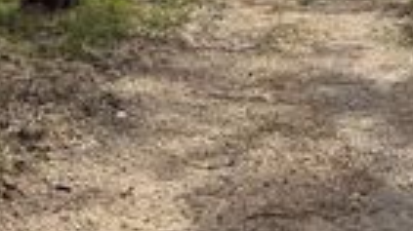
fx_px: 1017
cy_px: -148
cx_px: 284
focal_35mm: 93
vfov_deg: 12.2
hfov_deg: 22.8
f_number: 1.78
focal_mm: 6.76
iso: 100
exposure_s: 1/3759
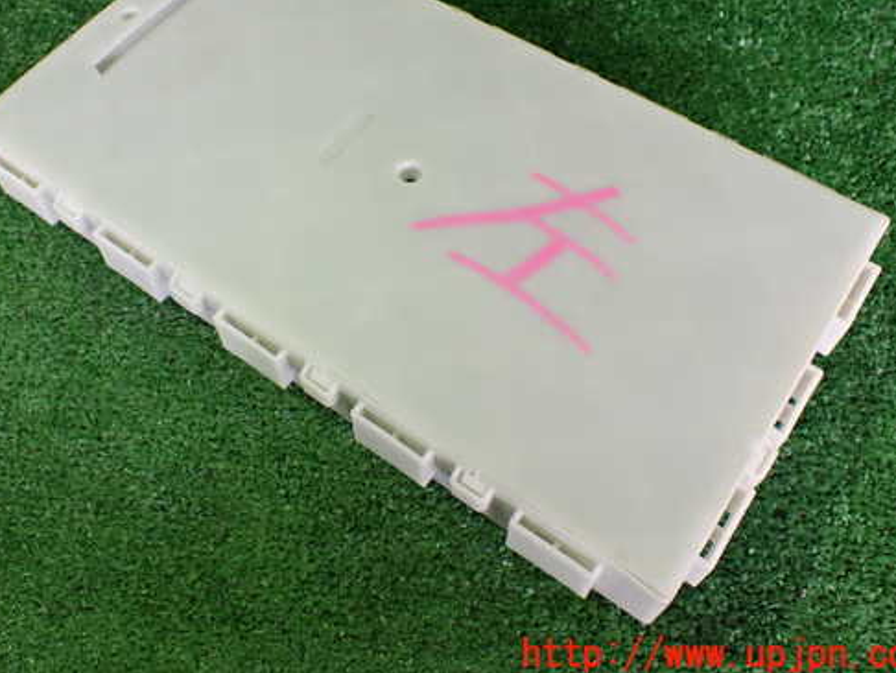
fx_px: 958
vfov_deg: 38.5
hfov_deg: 50.0
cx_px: 385
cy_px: 264
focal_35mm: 37
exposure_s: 1/100
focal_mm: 5.4
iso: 800
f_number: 2.3
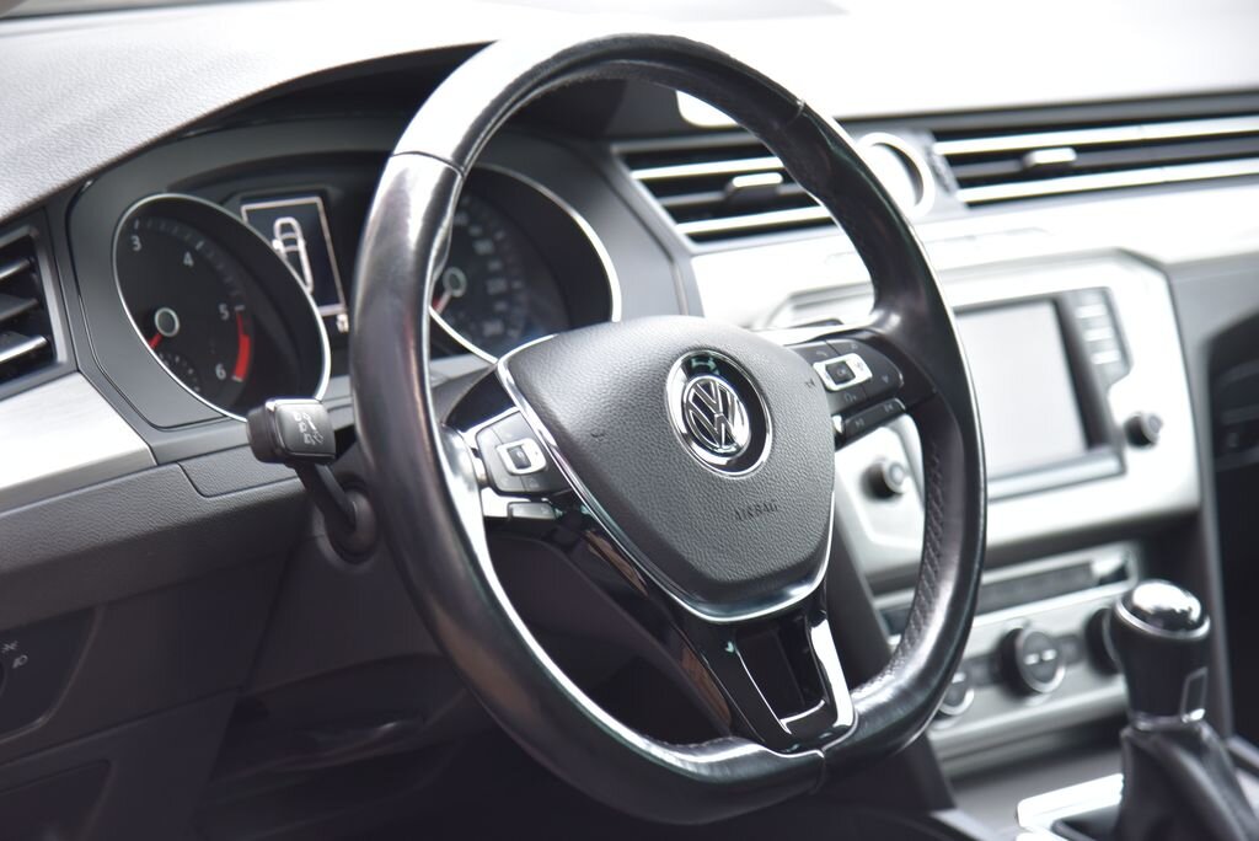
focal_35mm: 110
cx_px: 630
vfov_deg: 12.5
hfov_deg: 18.6
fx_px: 3849
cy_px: 420
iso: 500
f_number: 4
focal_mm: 110
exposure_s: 1/50
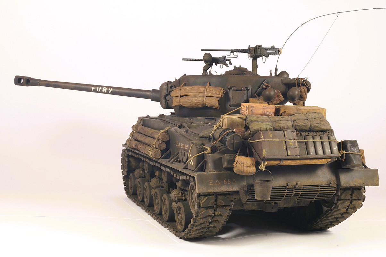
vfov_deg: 29.8
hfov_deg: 43.6
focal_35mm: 45
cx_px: 193
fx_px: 482
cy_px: 128
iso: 125
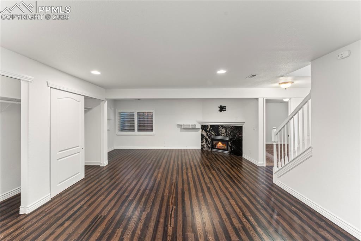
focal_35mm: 14
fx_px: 140
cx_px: 180
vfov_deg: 81.2
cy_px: 120
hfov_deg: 104.3
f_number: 8
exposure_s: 1.3
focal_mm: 14
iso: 800
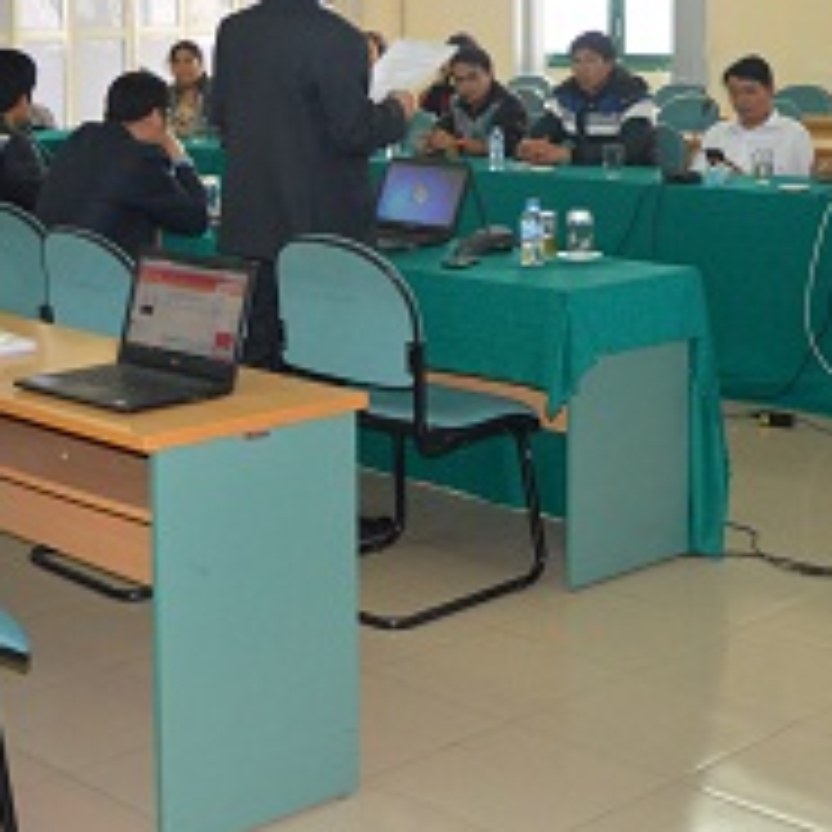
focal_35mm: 68
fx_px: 1849
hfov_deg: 25.2
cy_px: 173
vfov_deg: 25.0
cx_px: 256
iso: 720
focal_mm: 22
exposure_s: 1/60
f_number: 3.8
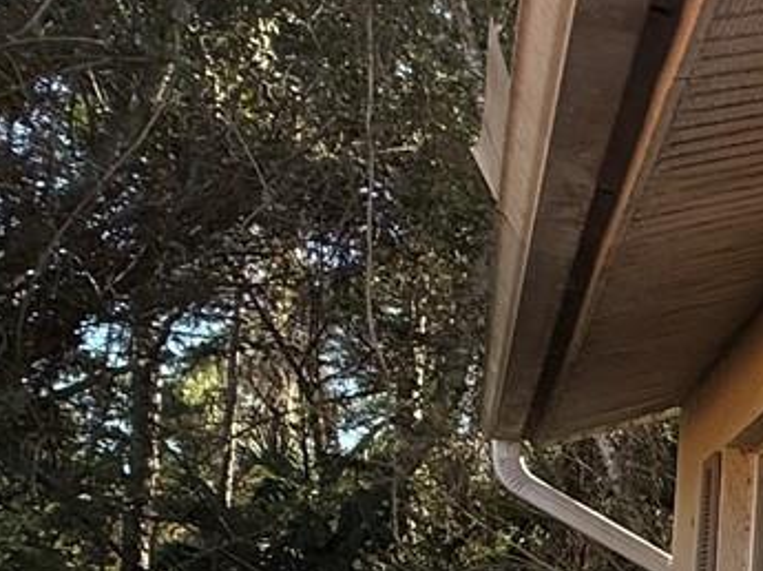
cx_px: 1617
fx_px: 1431
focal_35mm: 65
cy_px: 708
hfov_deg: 17.7
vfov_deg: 20.8
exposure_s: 1/455
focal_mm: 2.22
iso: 50
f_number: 2.2
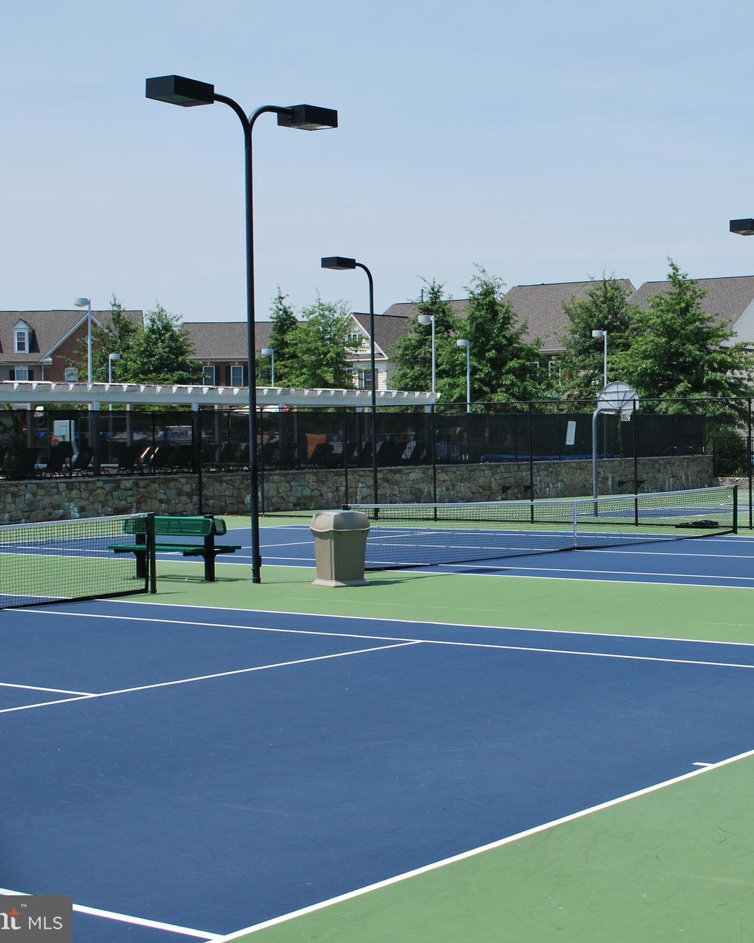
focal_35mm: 55
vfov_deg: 34.2
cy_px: 472
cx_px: 627
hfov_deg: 27.0
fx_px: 1534
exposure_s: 1/250
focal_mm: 26
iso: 100
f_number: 8
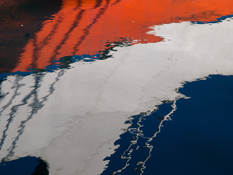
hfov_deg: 16.4
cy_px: 88
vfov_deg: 12.3
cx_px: 116
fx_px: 808
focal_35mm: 120
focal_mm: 60
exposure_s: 1/200
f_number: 9
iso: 200
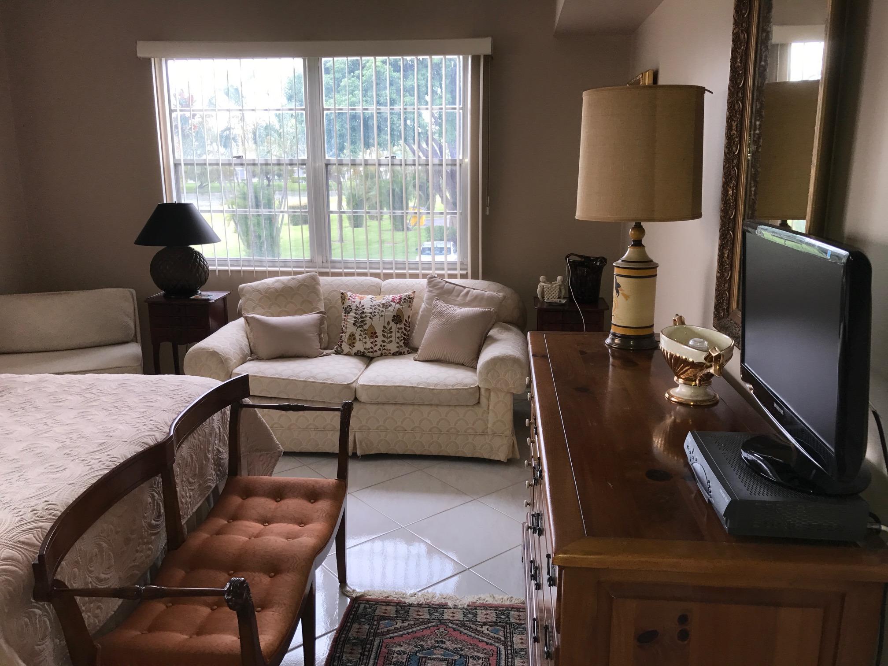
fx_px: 718
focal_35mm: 28
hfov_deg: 63.4
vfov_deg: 49.7
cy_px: 333
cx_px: 444
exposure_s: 1/44
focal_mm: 3.99
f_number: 1.8
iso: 20
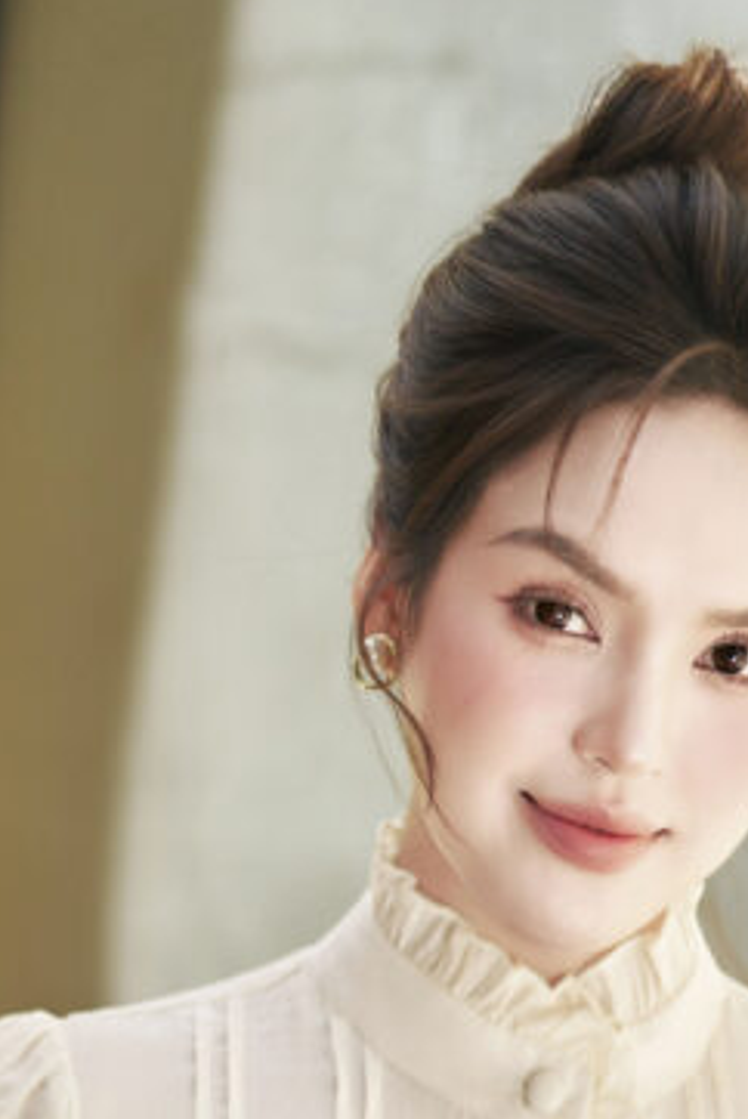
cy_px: 1399
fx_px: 4261
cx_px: 448
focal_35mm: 137
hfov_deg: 10.0
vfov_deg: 14.4
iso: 400
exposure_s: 1/5000
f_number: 1.4
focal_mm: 50
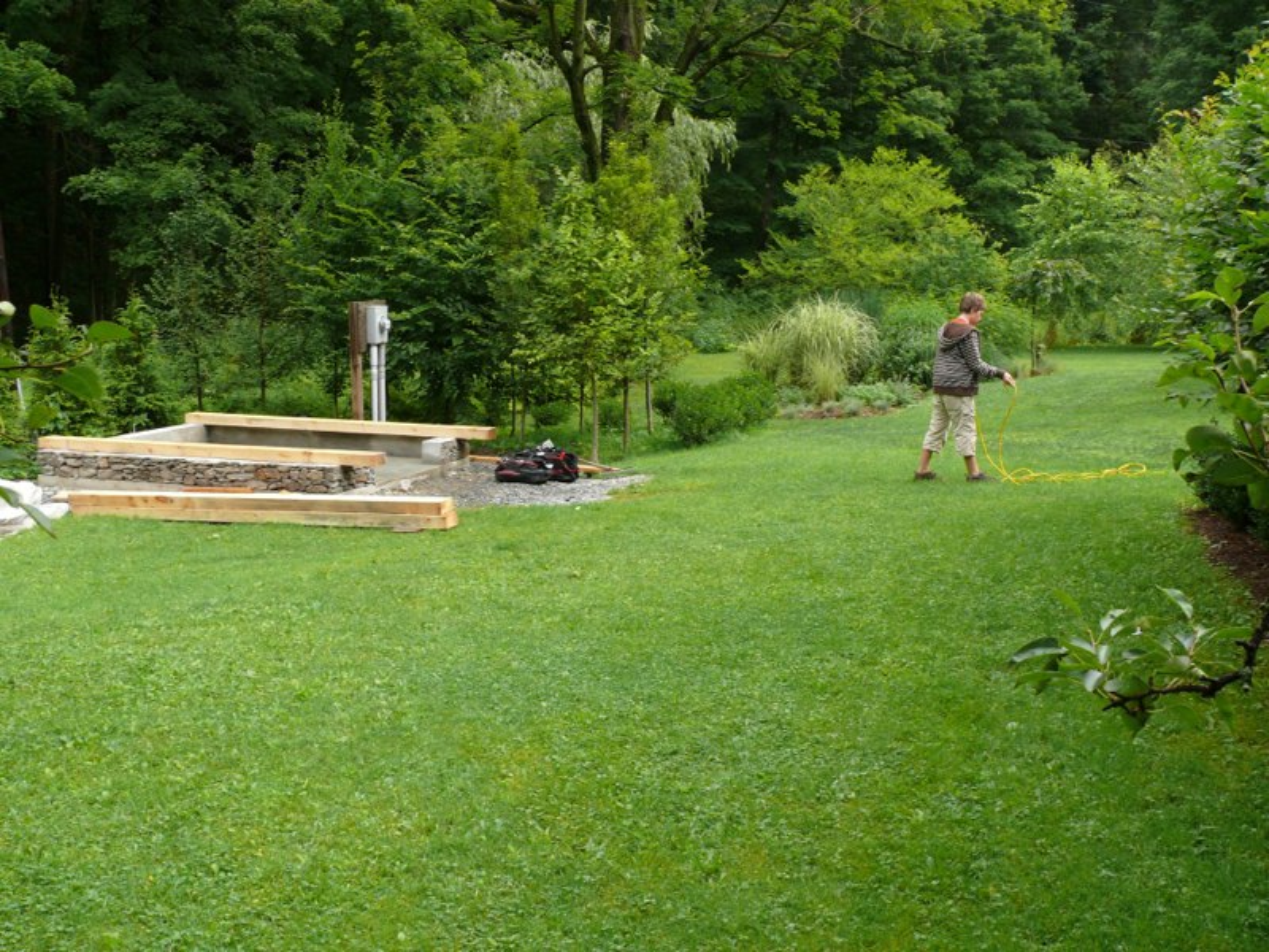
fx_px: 1283
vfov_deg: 40.7
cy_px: 476
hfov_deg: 52.6
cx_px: 634
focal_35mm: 35
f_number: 4
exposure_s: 1/160
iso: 100
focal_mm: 7.4
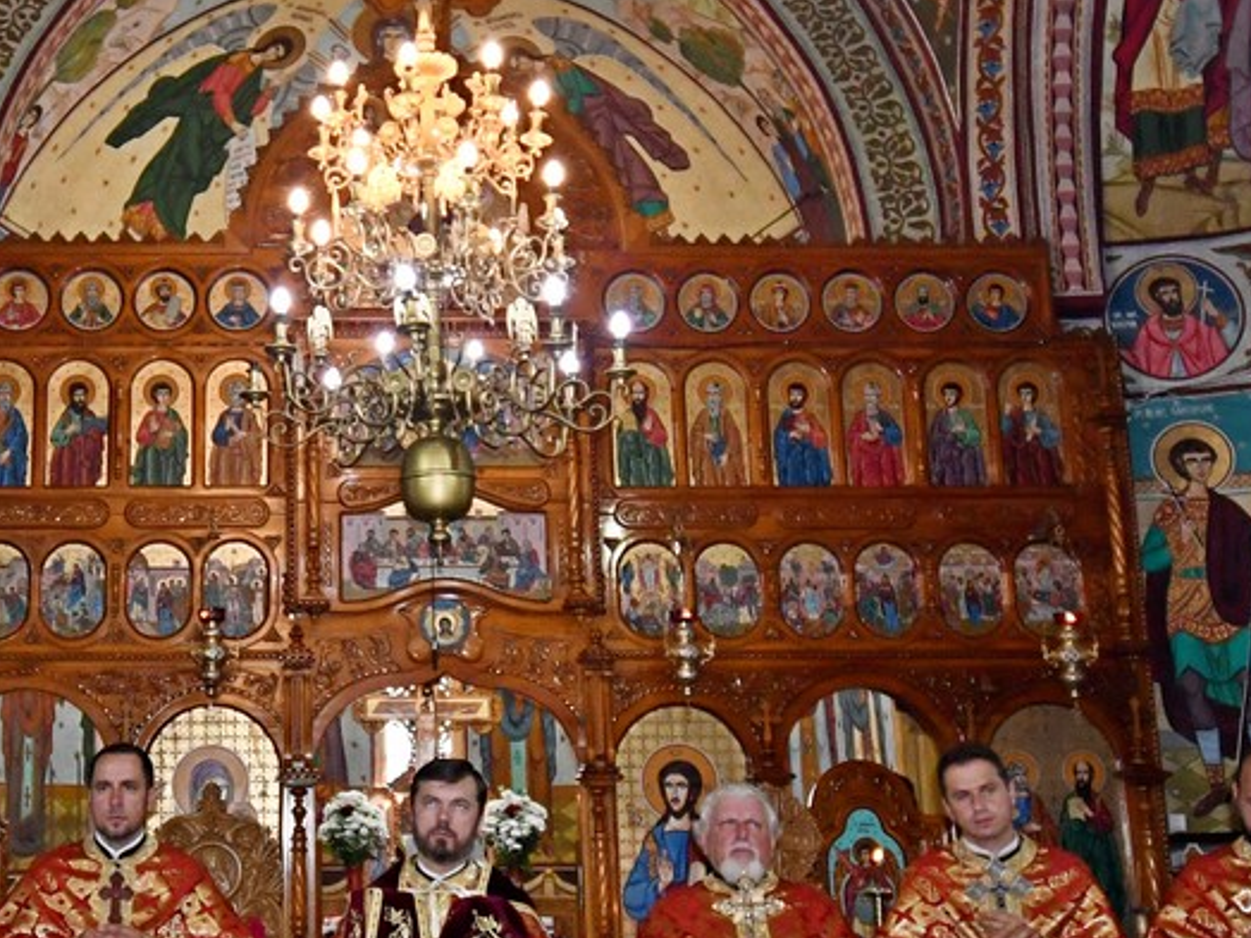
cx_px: 382
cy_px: 678
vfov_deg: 41.9
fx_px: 1193
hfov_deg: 53.8
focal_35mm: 33
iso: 1600
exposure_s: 1/160
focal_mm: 10
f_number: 4.5
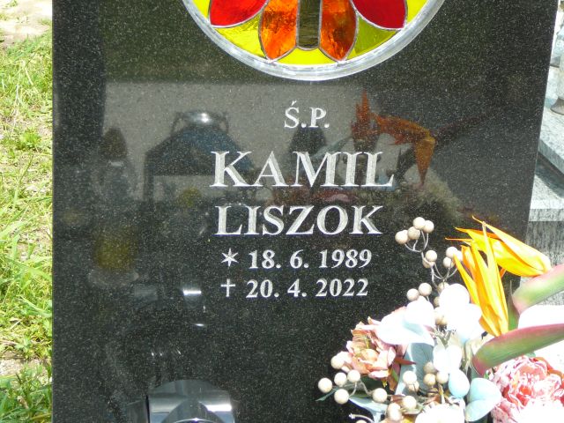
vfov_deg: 19.1
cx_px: 282
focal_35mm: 77
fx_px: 1255
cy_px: 212
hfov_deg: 25.3
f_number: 3.7
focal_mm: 11.5
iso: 80
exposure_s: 1/160
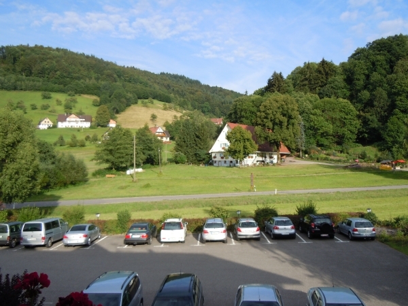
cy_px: 153
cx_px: 204
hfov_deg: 60.0
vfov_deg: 46.8
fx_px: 354
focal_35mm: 30
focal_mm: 5.4
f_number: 3.5
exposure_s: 1/640
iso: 100
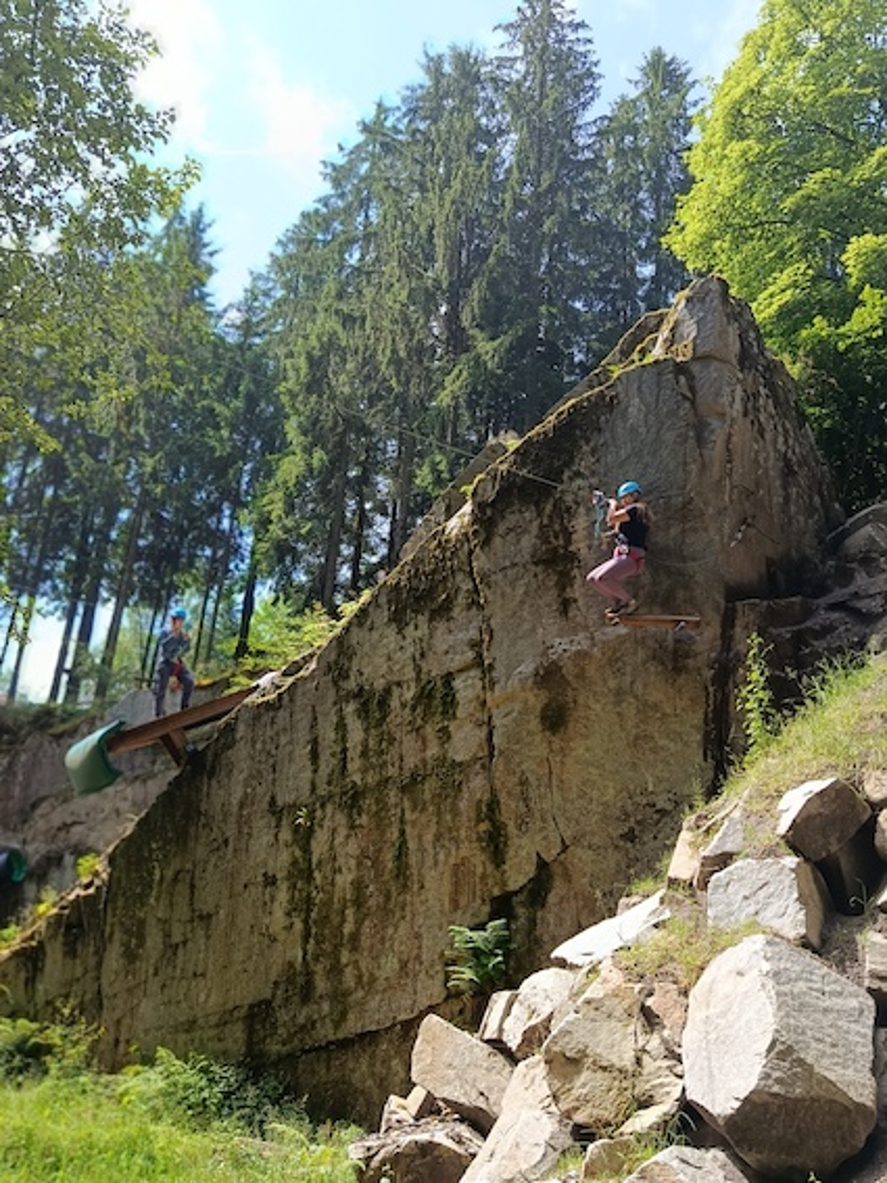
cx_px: 444
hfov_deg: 56.8
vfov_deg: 71.6
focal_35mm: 24
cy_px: 592
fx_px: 820
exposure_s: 1/195
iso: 50
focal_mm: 5.31
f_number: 1.7
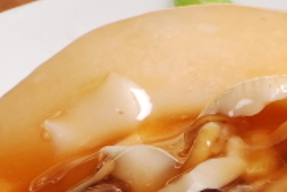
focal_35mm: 425
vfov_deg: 3.2
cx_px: 328
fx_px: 3391
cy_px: 424
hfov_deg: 4.8
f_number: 14
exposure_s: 1/125
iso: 100
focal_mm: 50
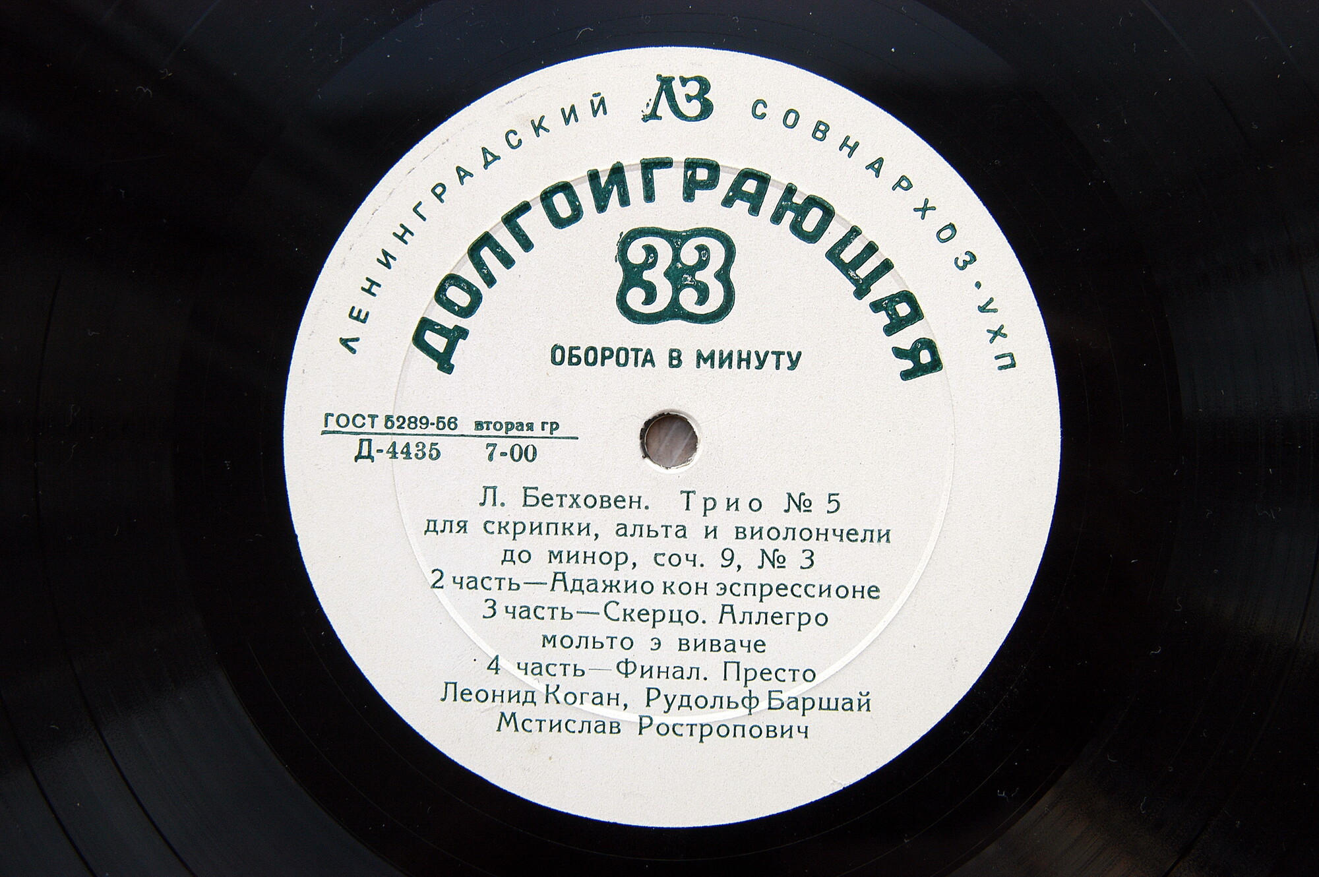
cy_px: 438
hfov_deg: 37.9
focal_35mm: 52
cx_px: 660
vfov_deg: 25.7
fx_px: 1922
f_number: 5
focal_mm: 35
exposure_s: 1/80
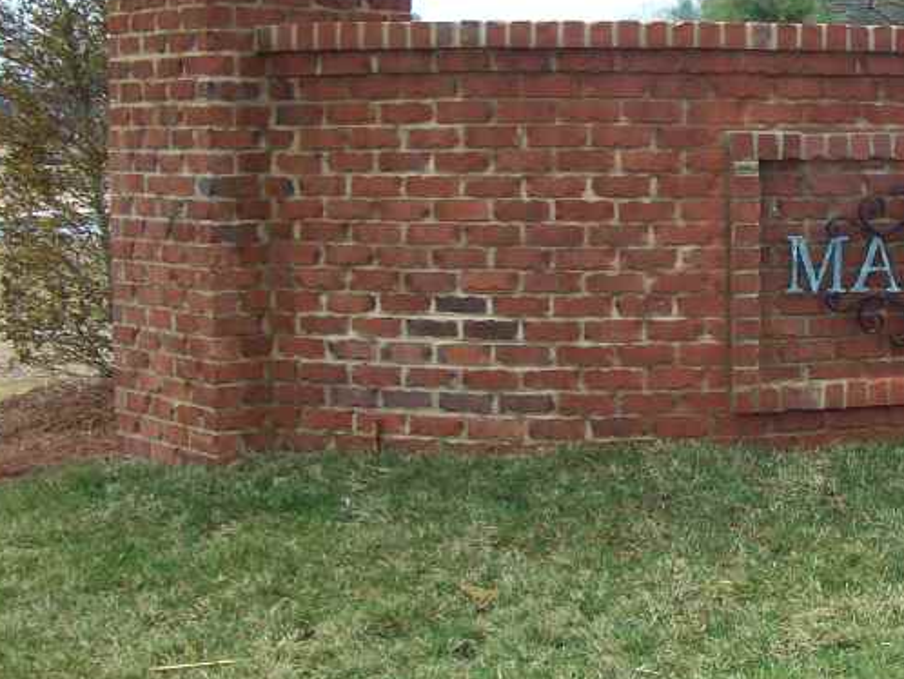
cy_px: 261
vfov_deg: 19.9
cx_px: 904
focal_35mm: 74
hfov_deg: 25.1
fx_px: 1933
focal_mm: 6
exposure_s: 1/504
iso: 80
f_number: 2.7
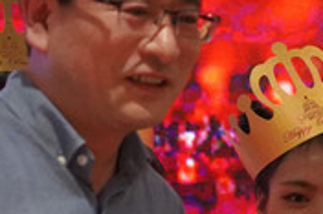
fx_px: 4132
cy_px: 337
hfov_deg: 4.4
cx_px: 523
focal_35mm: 461
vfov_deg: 3.0
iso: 12800
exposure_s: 1/160
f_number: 4
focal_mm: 90
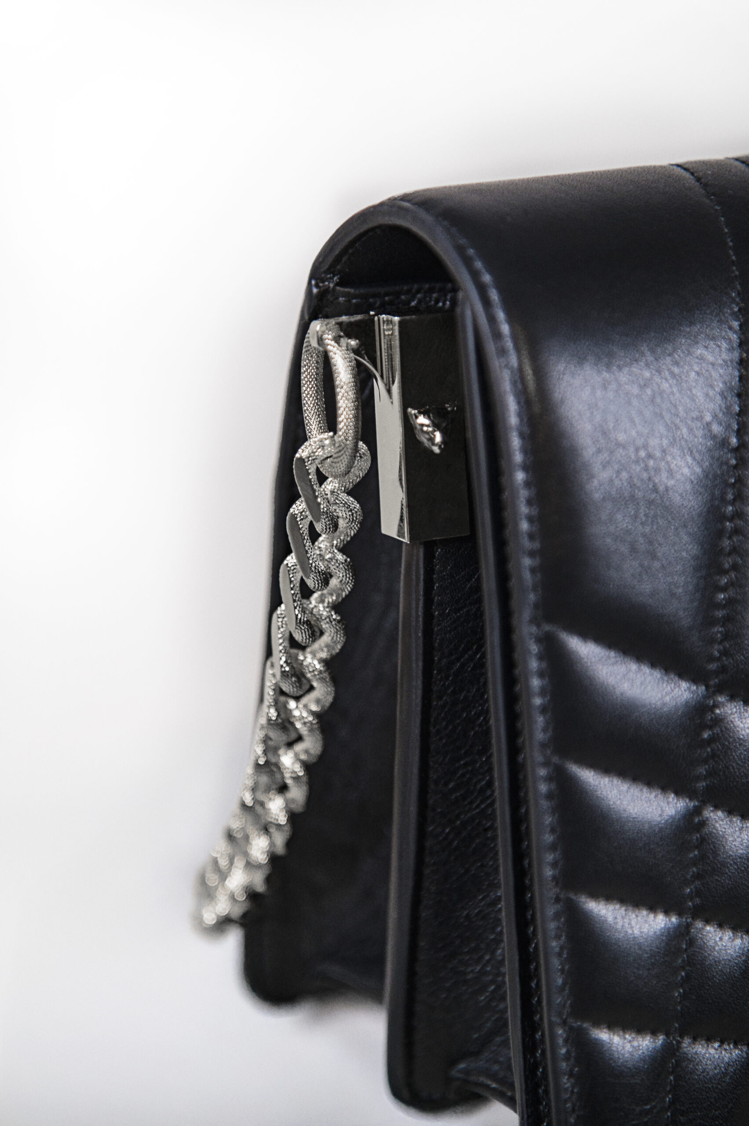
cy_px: 563
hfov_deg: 11.4
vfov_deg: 17.1
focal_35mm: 120
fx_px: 3750
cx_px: 374
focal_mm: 120
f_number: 4
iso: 1000
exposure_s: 1/100
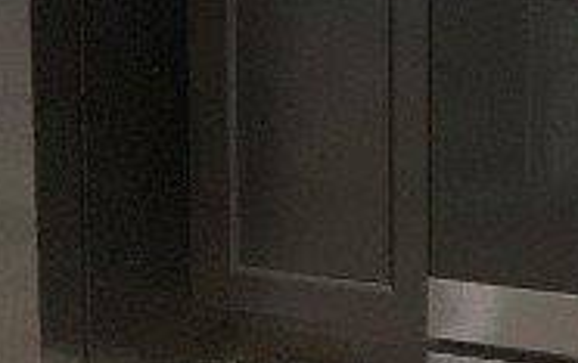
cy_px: -351
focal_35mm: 163
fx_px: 2572
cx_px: 870
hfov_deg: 12.2
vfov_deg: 7.8
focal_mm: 3.99
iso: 250
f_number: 1.8
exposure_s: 1/40
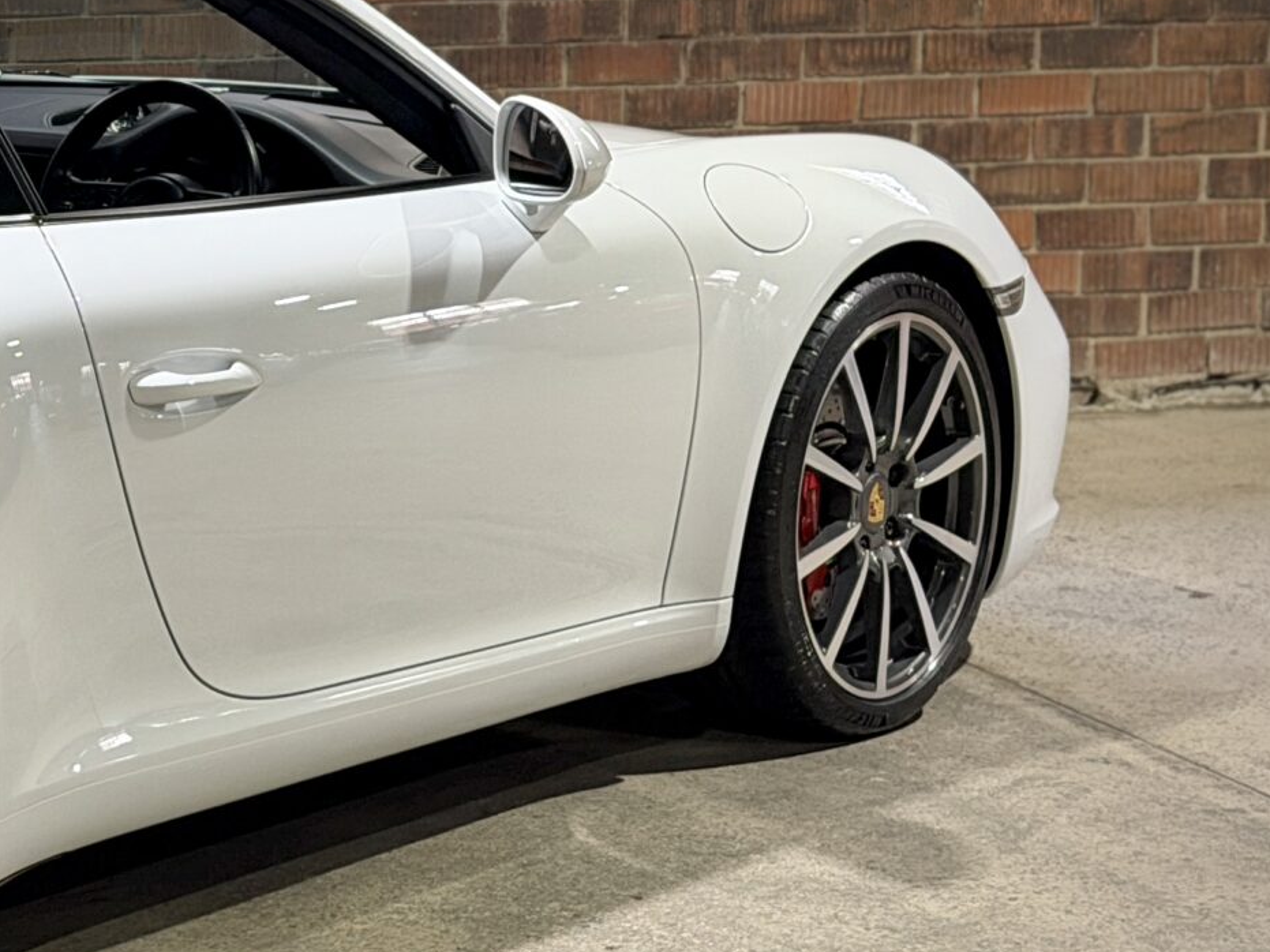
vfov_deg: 11.2
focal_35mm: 132
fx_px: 4842
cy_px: 250
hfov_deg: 14.3
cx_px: -419
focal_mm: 6.76
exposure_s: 1/100
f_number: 1.78
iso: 320
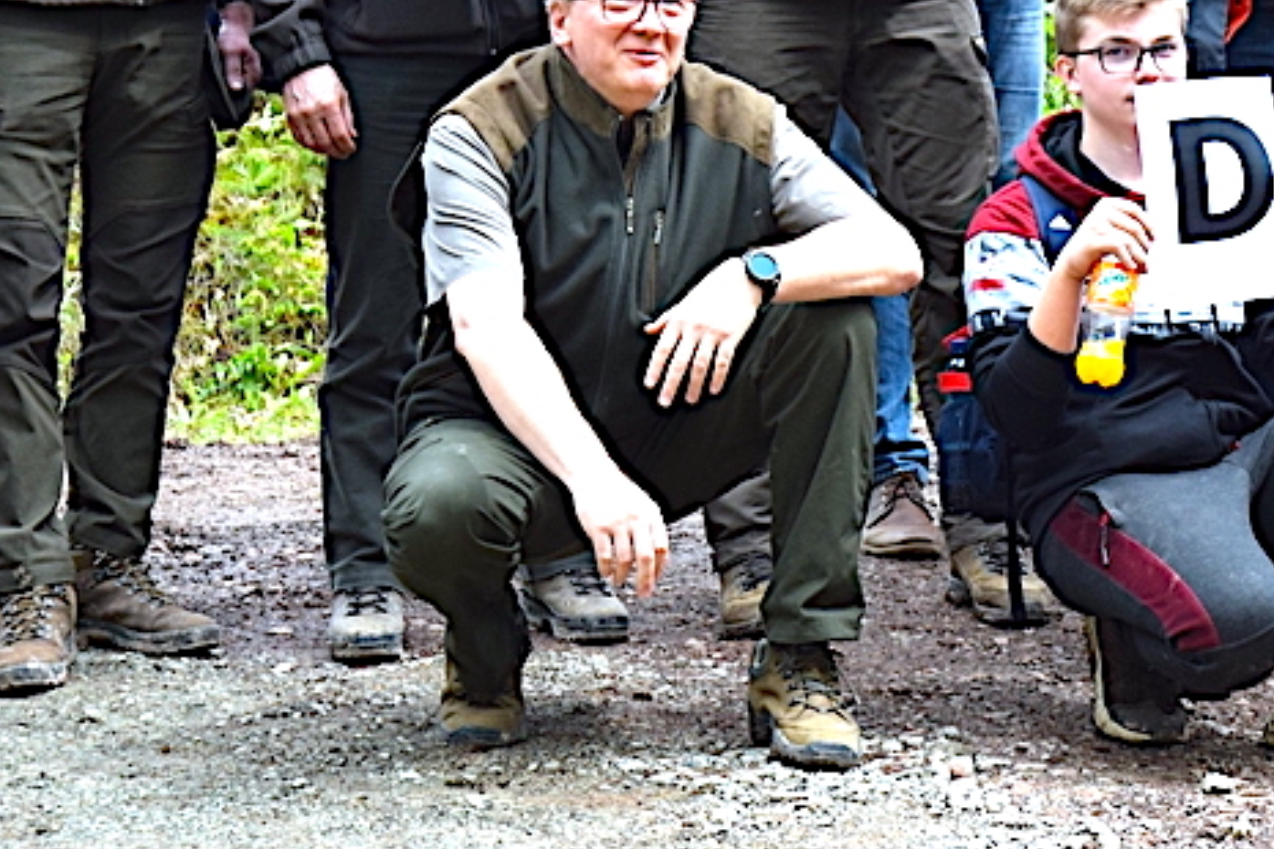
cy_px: -23
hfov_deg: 10.0
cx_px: 1208
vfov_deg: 6.7
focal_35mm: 205
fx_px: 7254
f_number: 5.6
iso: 800
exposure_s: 1/640
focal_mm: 62
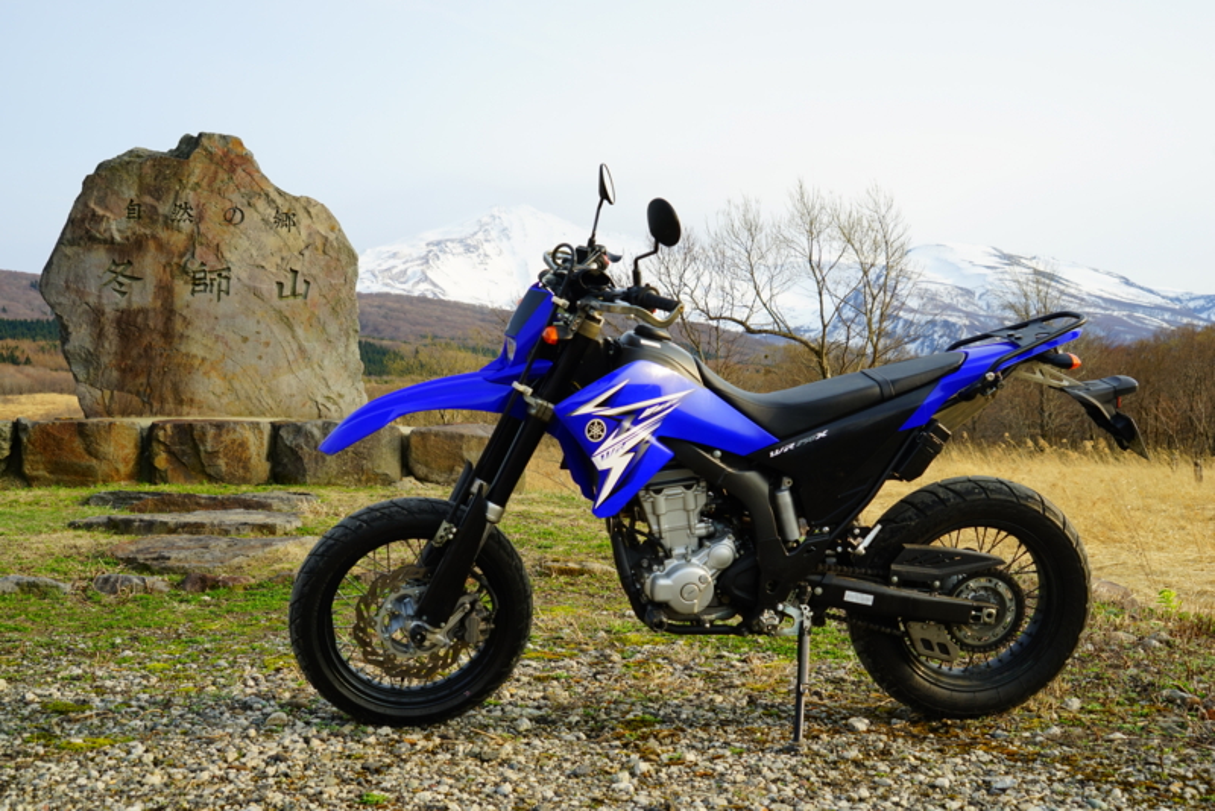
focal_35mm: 41
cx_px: 608
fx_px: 1384
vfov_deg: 32.7
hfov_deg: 47.4
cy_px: 406
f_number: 8
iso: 100
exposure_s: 1/90
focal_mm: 41
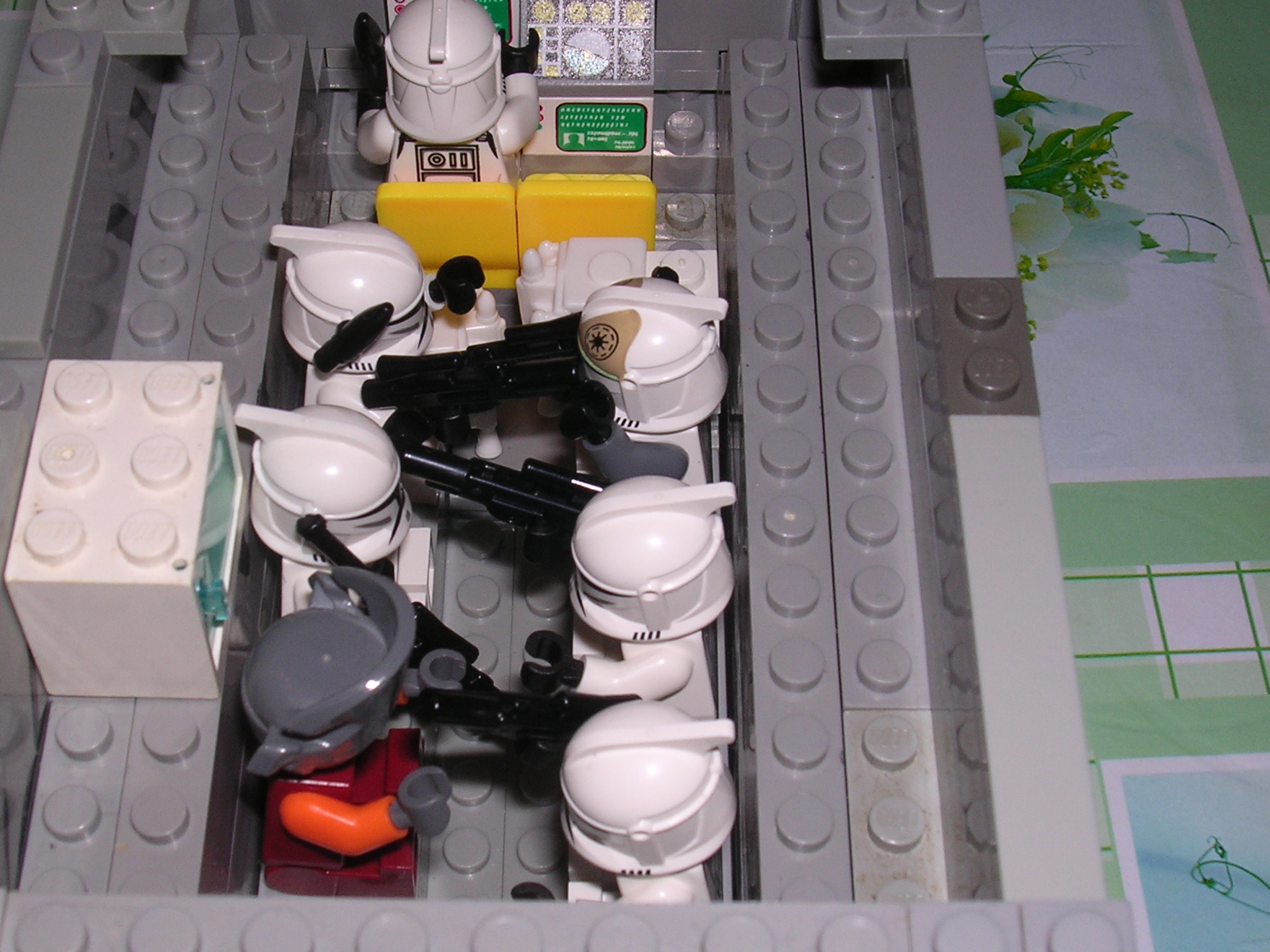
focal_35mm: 57
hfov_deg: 33.8
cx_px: 562
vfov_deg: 25.6
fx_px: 2091
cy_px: 501
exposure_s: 1/60.1
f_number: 6.2
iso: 100
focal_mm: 7.5
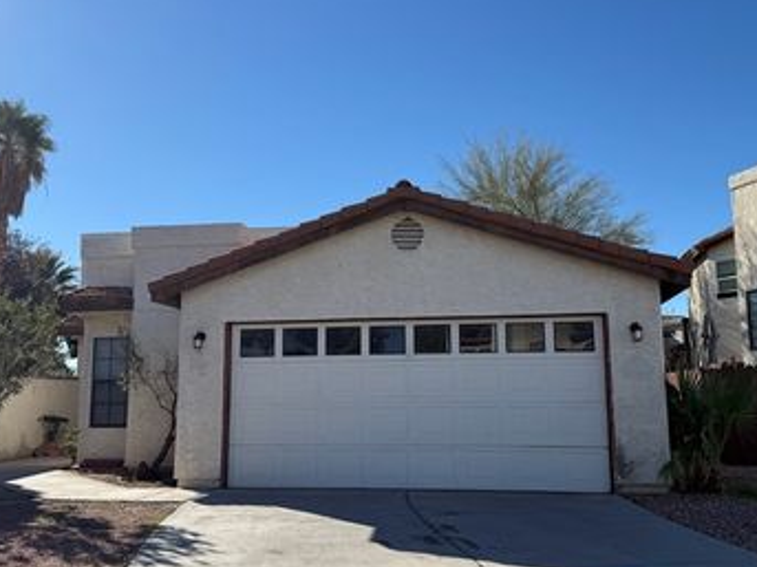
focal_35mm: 35
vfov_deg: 40.7
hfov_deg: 52.6
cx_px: 375
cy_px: 292
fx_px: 765
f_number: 1.78
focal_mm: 6.76
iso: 80
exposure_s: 1/5319
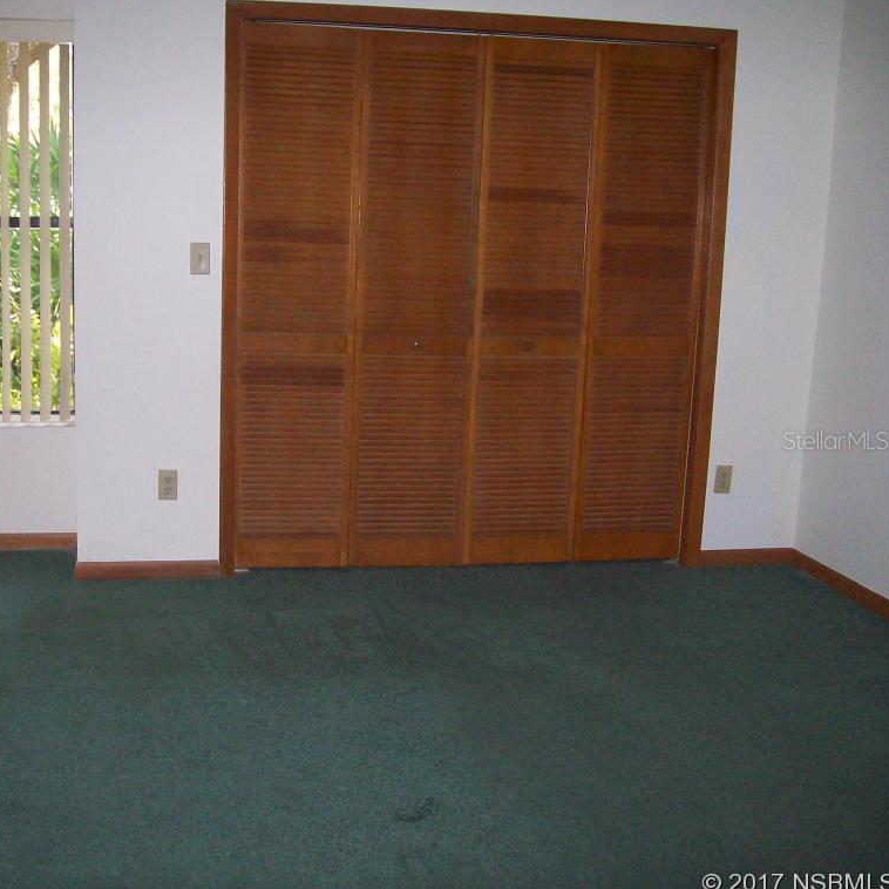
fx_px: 1249
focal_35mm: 43
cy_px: 440
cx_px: 293
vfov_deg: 39.2
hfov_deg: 38.7
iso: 200
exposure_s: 1/64
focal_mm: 6
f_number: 2.7
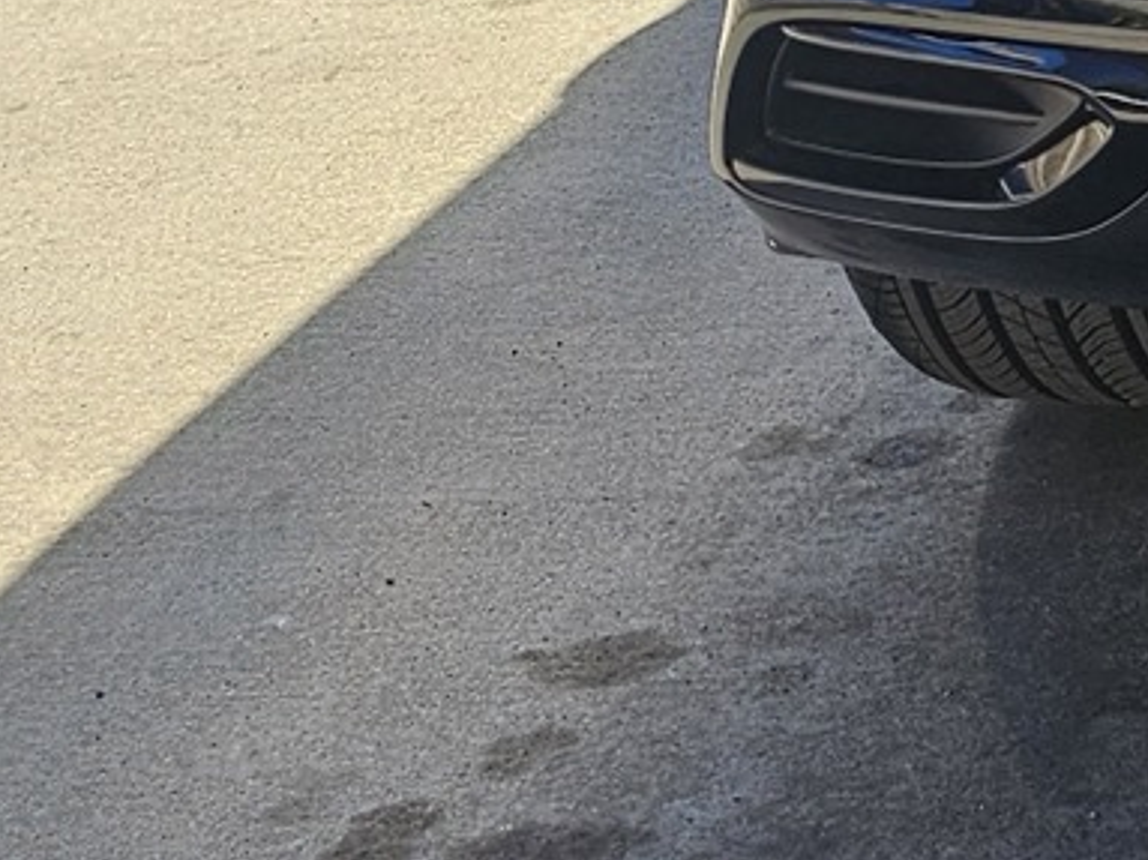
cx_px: 2407
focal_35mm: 123
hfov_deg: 13.4
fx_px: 4078
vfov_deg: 11.2
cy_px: -719
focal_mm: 6.3
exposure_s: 1/260
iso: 10
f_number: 1.7
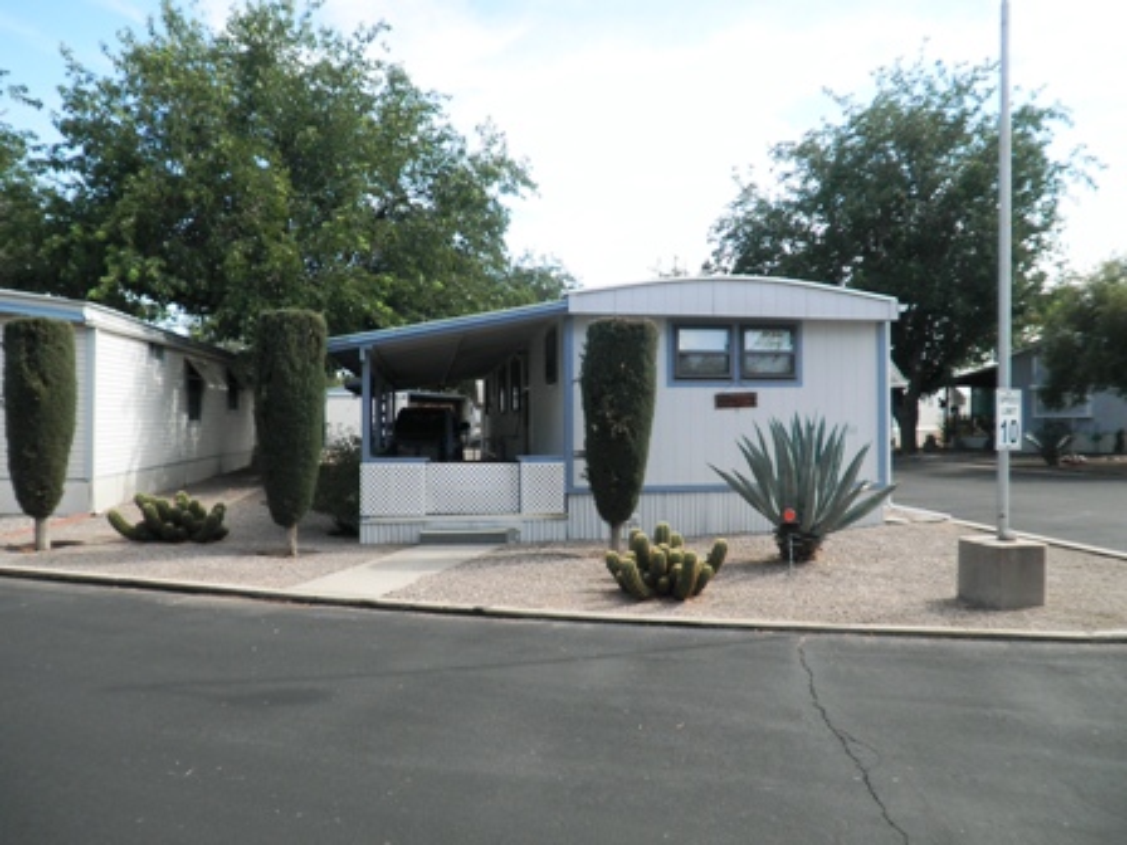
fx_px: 846
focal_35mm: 26
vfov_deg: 53.1
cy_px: 422
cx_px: 564
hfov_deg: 67.3
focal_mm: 4.65
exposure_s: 1/60
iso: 64
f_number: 7.8
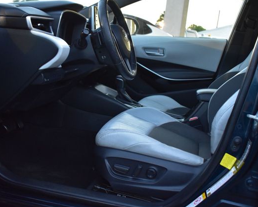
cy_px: 104
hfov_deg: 39.8
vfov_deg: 32.4
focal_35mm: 47
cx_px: 116
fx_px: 356
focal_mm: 27
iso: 1600
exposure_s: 1/10
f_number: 4
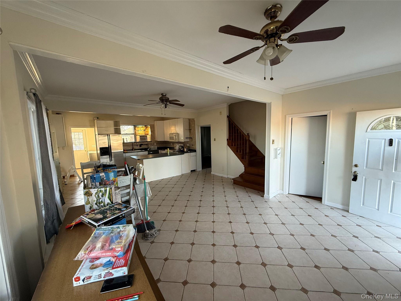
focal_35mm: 14
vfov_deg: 85.7
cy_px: 150
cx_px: 200
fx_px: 162
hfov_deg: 102.1
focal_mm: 2.22
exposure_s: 1/99
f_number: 2.2
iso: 250
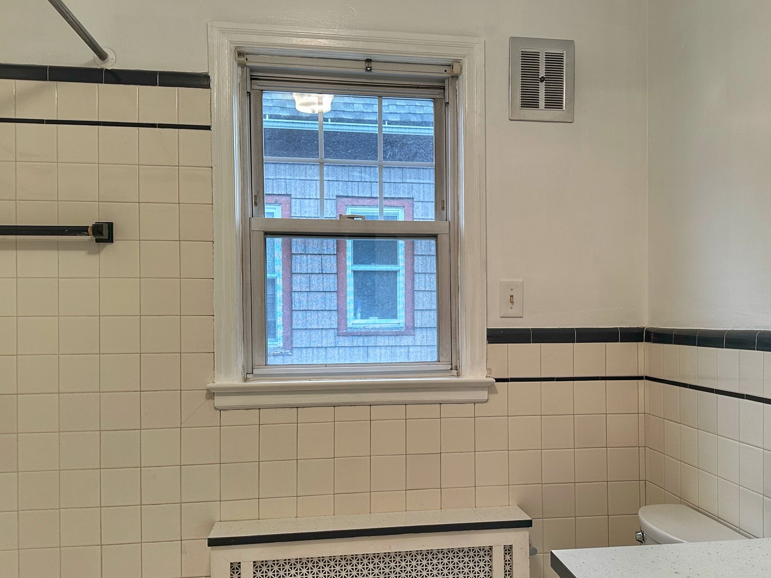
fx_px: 757
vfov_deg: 41.7
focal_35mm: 34
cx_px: 452
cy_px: 319
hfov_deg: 53.7
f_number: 1.78
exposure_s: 1/60
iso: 125
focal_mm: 6.86
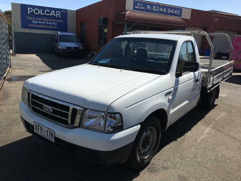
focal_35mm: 29
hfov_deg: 61.7
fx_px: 202
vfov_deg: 48.2
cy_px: 90
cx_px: 120
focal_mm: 4.15
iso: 25
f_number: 2.2
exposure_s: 1/2481
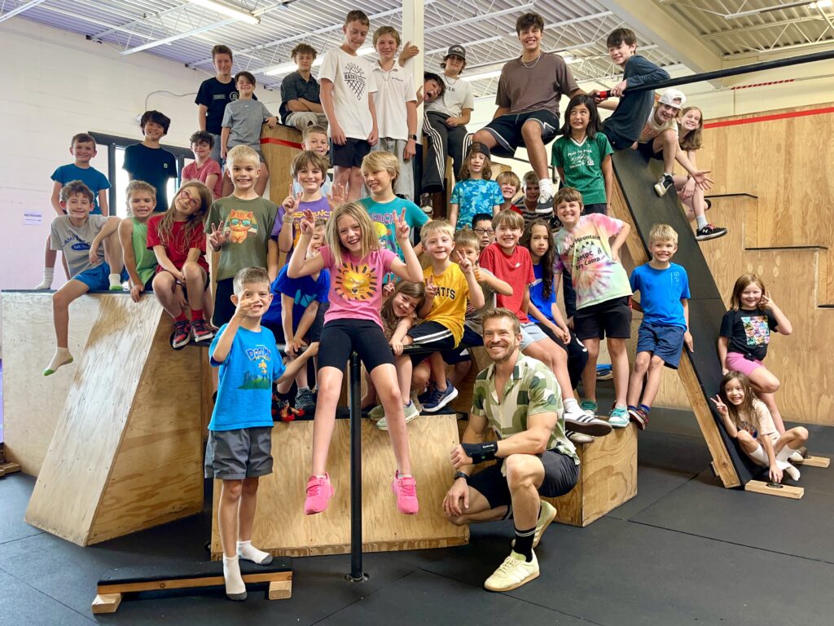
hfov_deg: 67.3
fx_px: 626
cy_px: 313
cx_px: 417
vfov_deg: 53.1
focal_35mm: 26
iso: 80
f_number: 1.6
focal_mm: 5.1
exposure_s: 1/60
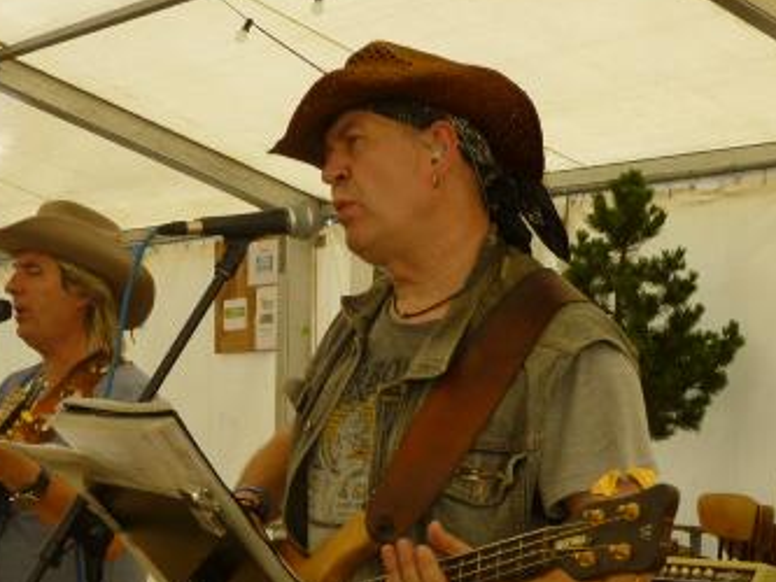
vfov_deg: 18.2
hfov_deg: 23.9
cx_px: 217
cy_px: 377
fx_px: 1816
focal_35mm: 81
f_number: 3.9
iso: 100
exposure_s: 1/100
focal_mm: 8
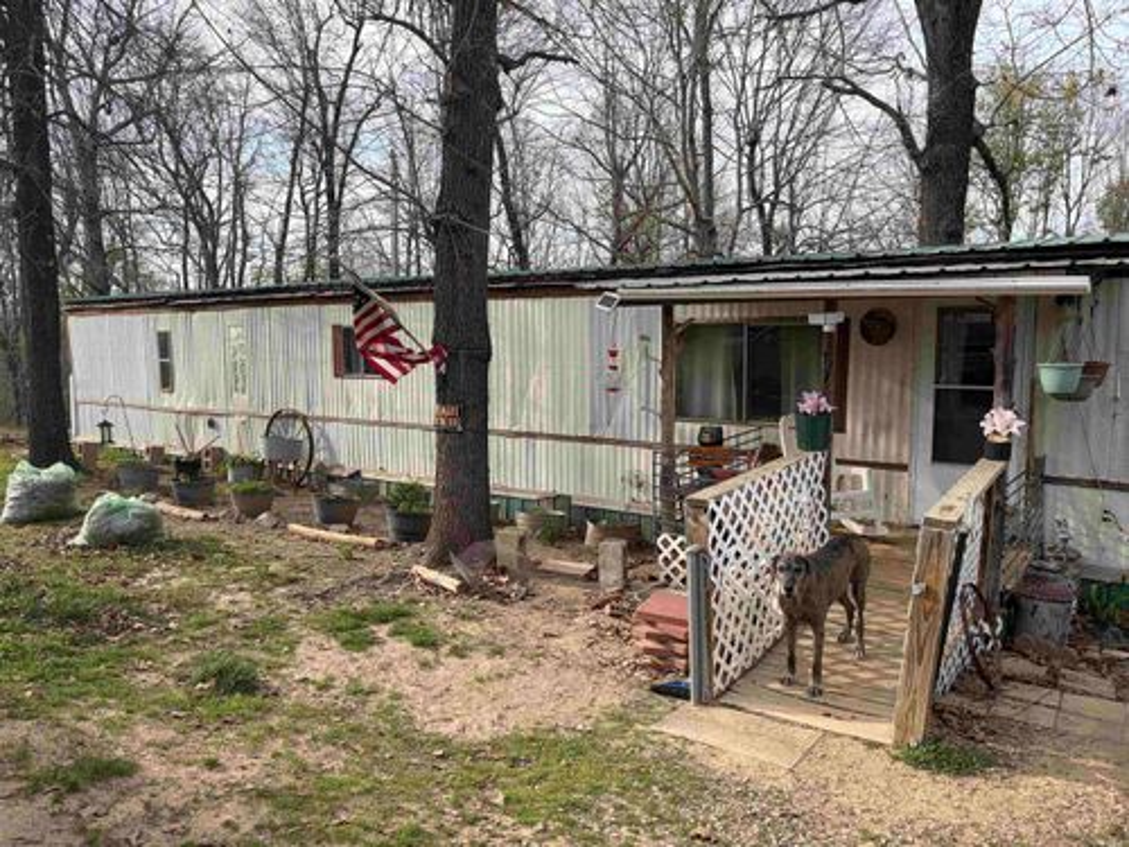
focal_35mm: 26
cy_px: 424
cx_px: 564
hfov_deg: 67.3
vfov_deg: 53.1
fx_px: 848
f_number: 1.6
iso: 50
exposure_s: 1/1196
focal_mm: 5.96
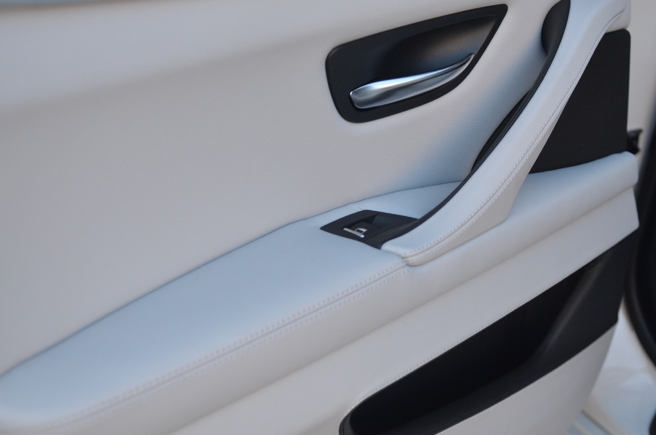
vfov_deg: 24.4
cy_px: 162
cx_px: 349
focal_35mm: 55
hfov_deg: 36.3
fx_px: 1000
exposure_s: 1/500
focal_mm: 28
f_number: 2.8
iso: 1100
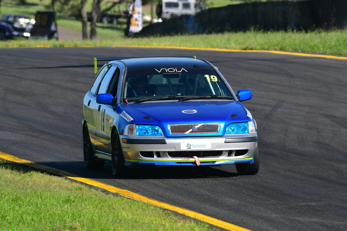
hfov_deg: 2.8
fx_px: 7227
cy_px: 116
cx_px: 174
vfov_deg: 1.8
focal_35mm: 750
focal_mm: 500
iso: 500
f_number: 11
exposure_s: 1/640
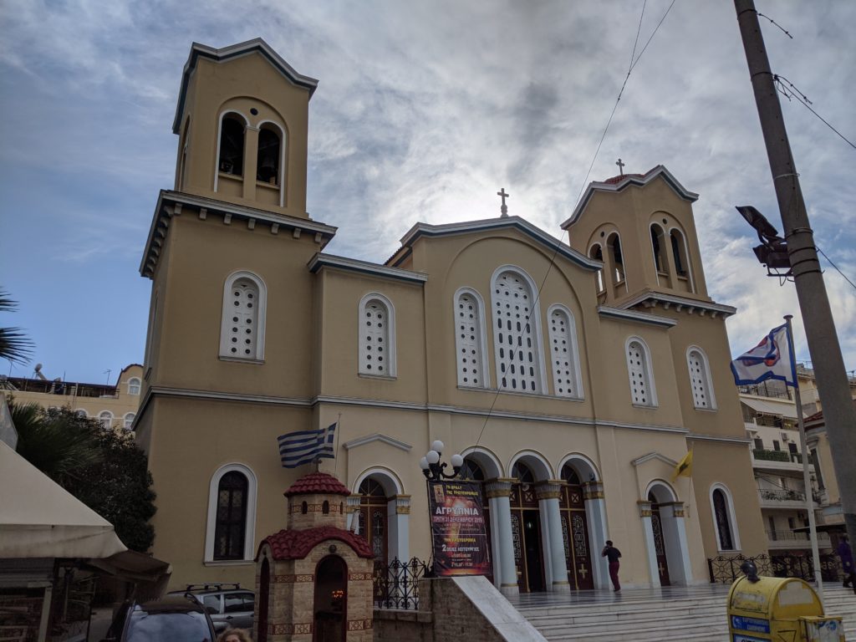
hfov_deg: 65.3
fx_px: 668
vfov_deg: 51.4
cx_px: 428
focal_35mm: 27
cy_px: 321
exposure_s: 1/11765
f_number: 1.8
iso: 46
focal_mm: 4.44
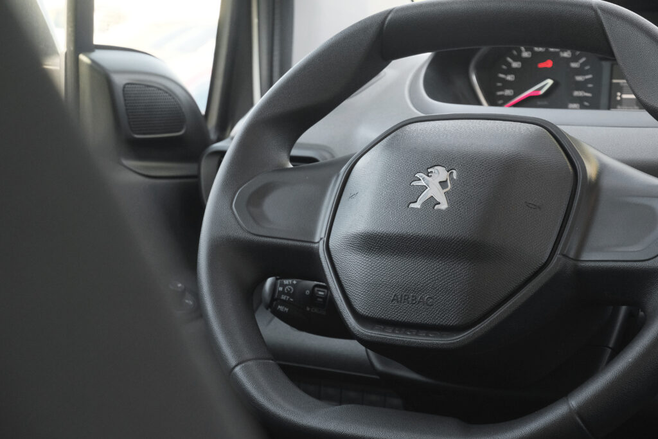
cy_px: 220
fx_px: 1243
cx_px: 329
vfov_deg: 20.0
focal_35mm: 68
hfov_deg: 29.7
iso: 2000
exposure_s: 1/125
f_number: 8
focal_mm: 45
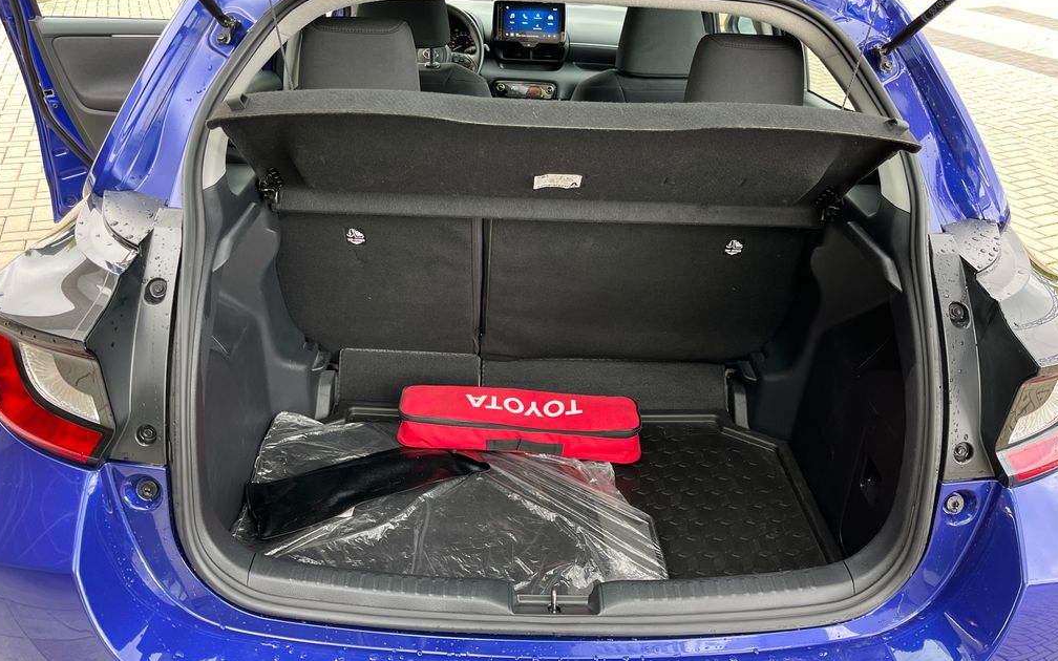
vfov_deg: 44.3
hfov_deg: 66.5
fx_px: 807
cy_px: 259
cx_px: 524
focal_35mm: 28
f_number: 1.6
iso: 125
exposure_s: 1/105
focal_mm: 5.1
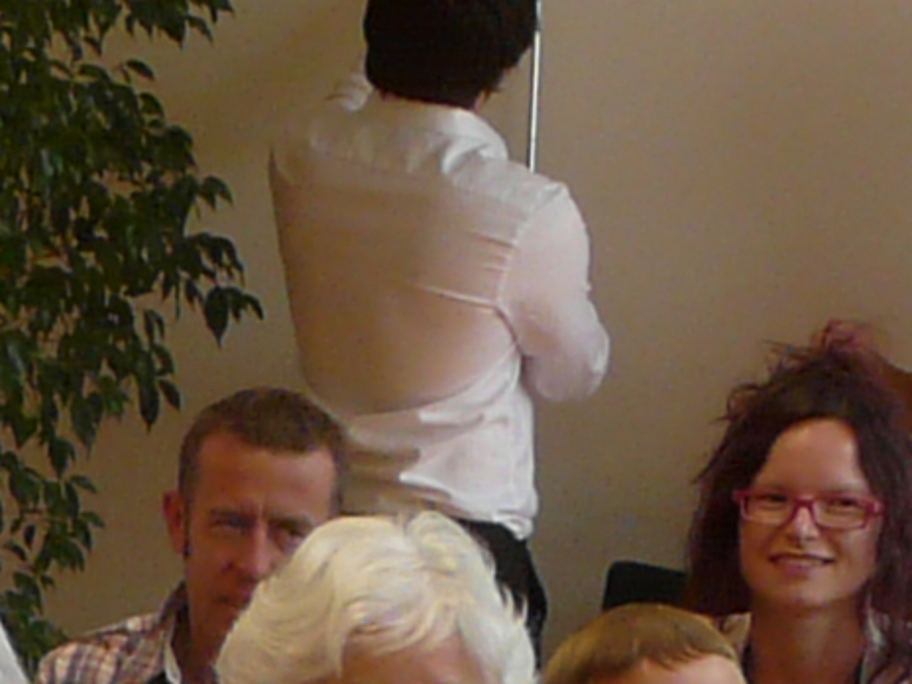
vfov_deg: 6.9
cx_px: -924
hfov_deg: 8.8
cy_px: 1075
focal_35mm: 212
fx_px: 5585
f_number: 2.8
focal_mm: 4.9
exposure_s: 1/125
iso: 125
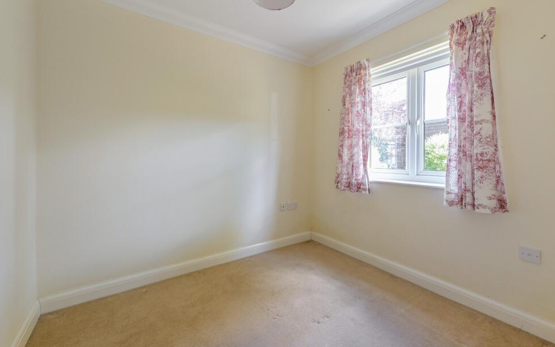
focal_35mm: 15
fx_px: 227
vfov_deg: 74.6
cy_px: 156
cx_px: 285
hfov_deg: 101.4
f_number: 9
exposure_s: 1/13
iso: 400
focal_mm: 14
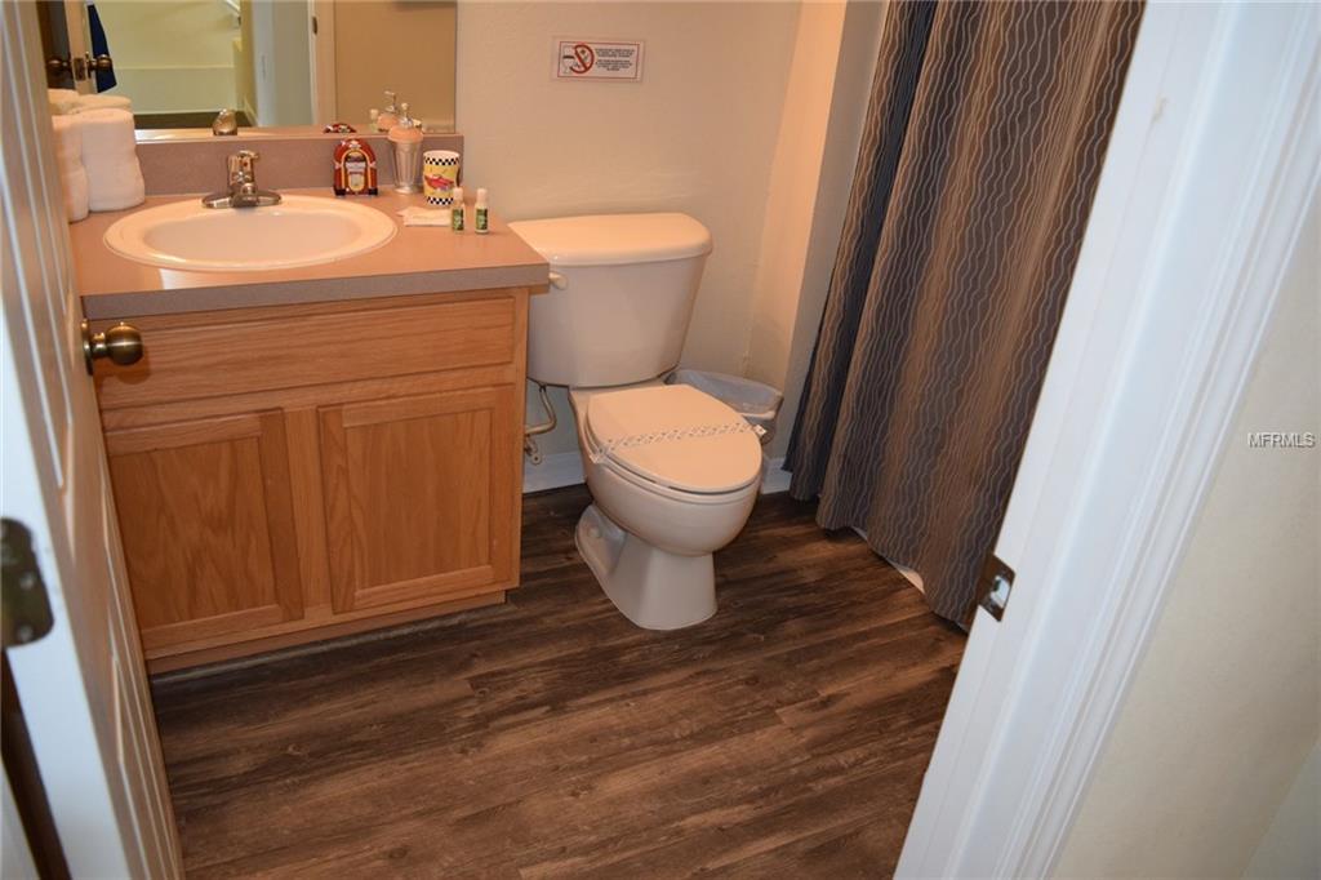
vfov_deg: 47.9
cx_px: 660
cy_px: 440
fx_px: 990
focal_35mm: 27
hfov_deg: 67.4
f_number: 3.5
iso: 1000
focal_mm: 18
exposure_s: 1/60
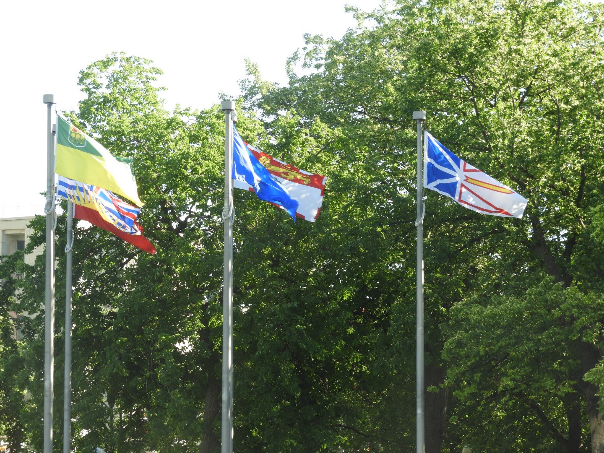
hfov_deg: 15.8
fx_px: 2181
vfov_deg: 11.9
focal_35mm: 125
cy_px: 226
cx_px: 302
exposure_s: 1/125
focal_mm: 22.4
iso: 100
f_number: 5
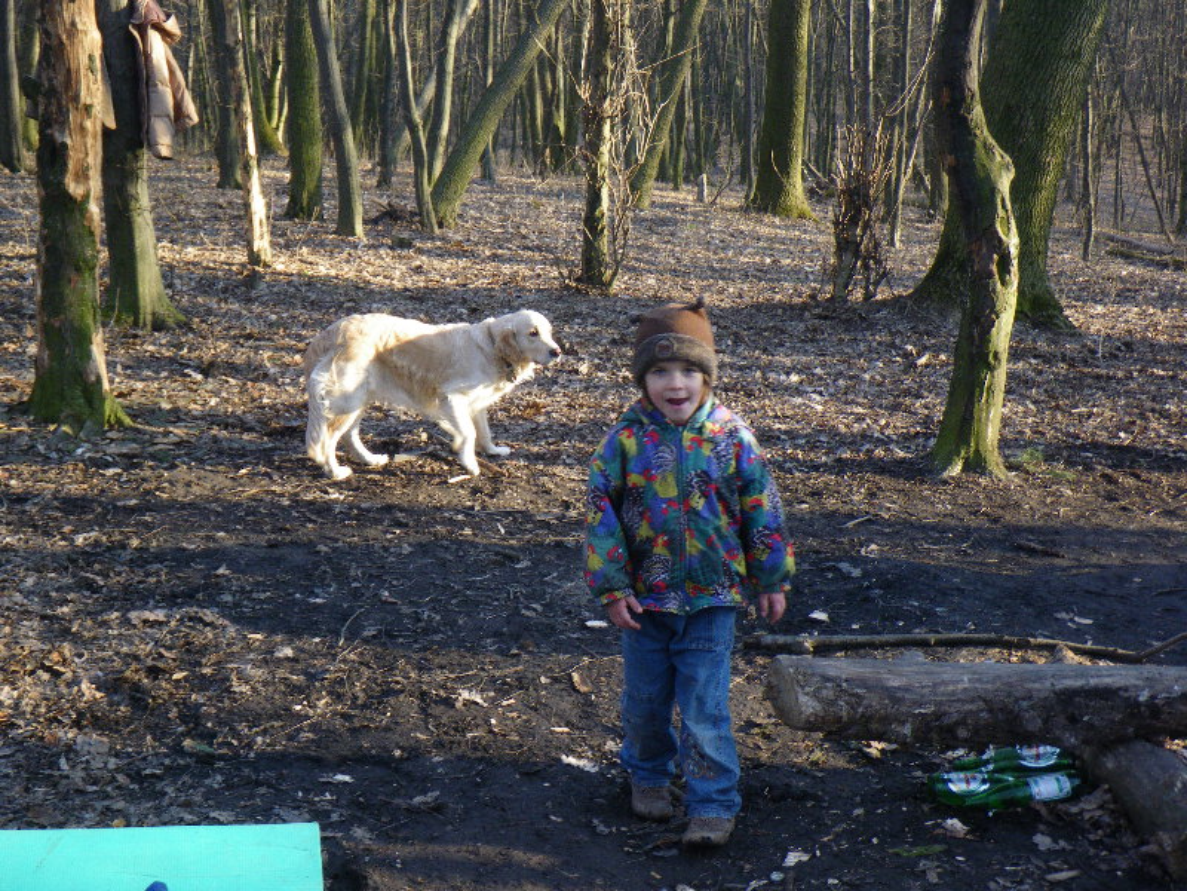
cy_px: 446
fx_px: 1749
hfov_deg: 37.5
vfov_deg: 28.6
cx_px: 594
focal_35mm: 51
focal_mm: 9.1
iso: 160
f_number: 4.4
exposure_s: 1/60
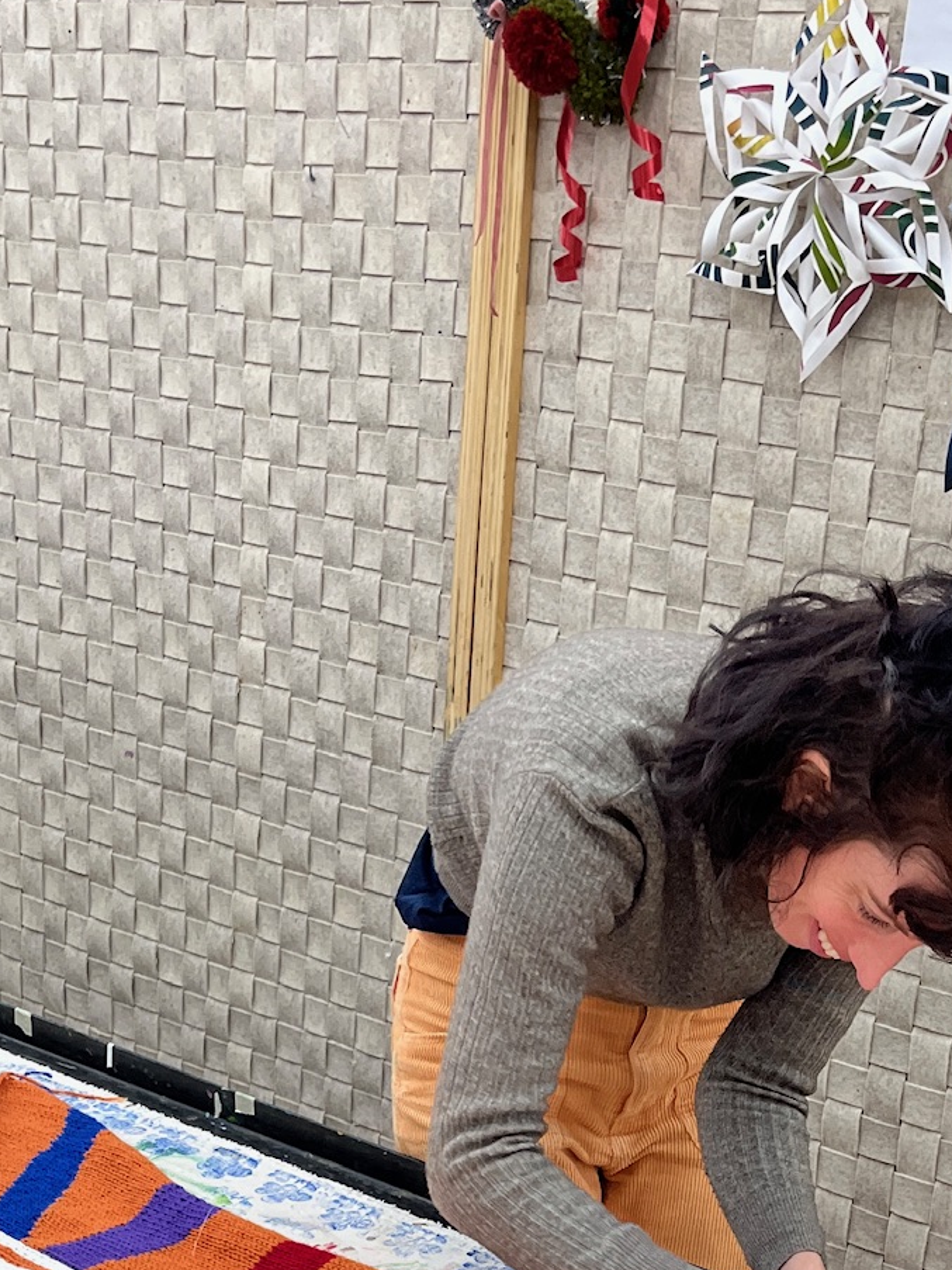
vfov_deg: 30.6
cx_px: 652
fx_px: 2164
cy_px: 1240
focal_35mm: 59
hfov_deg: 24.7
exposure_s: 1/120
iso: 80
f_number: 1.6
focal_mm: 5.1
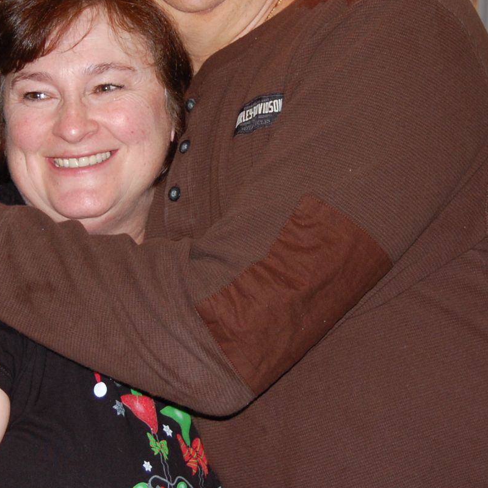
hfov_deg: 14.1
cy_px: 150
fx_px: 1978
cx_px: 188
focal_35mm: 124
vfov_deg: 14.0
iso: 400
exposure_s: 1/60
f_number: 5
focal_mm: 38
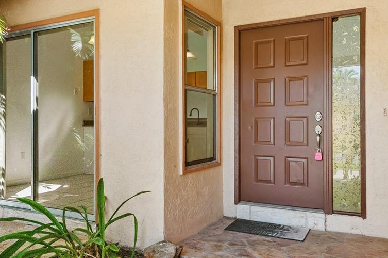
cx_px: 152
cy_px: 127
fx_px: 366
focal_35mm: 34
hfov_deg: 55.4
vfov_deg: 38.8
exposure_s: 1/20
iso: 320
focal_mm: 16
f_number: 10
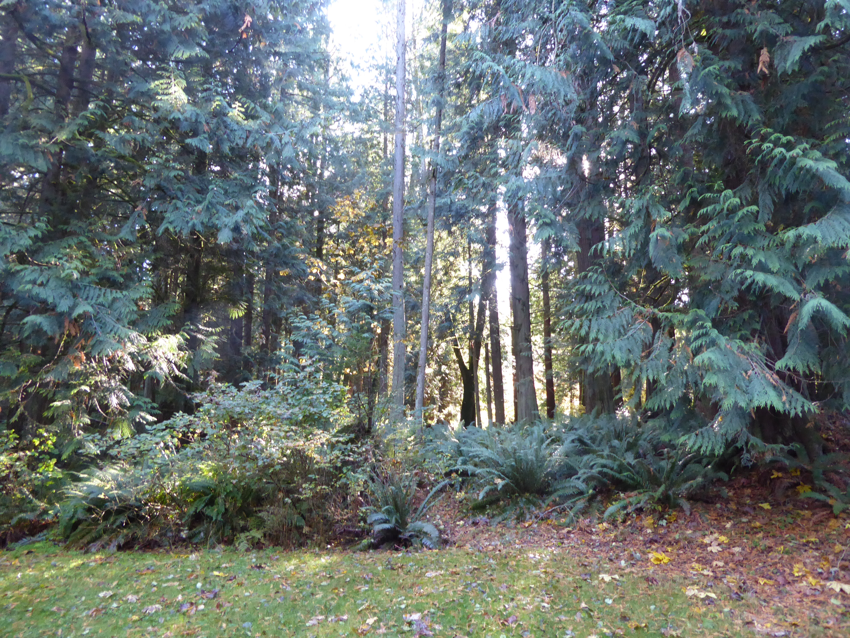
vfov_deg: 56.8
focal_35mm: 24
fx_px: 589
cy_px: 319
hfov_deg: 71.6
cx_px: 425
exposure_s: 1/30
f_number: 3.3
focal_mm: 4.3
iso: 400
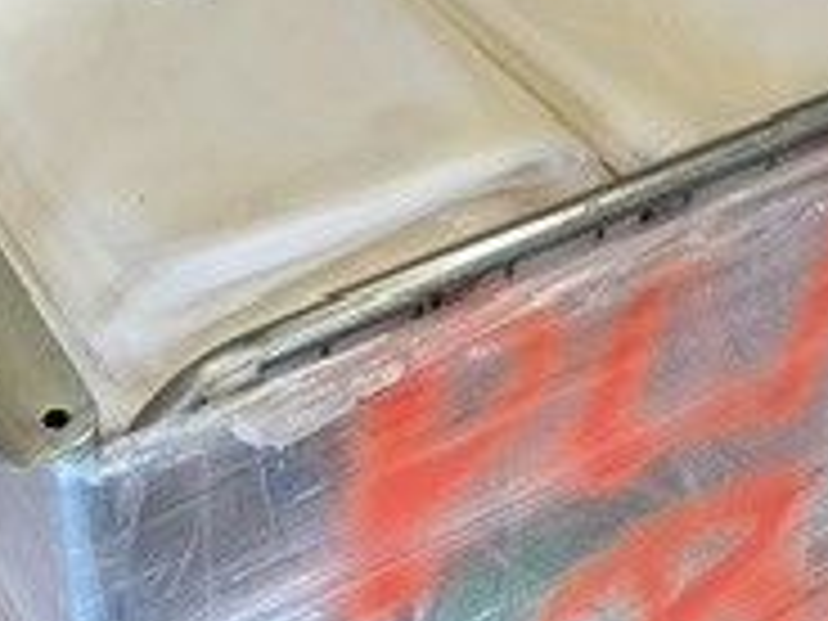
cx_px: 540
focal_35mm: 101
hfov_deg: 19.4
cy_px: 117
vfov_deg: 14.6
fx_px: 2416
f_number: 1.8
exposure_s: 1/120
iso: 64
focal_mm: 3
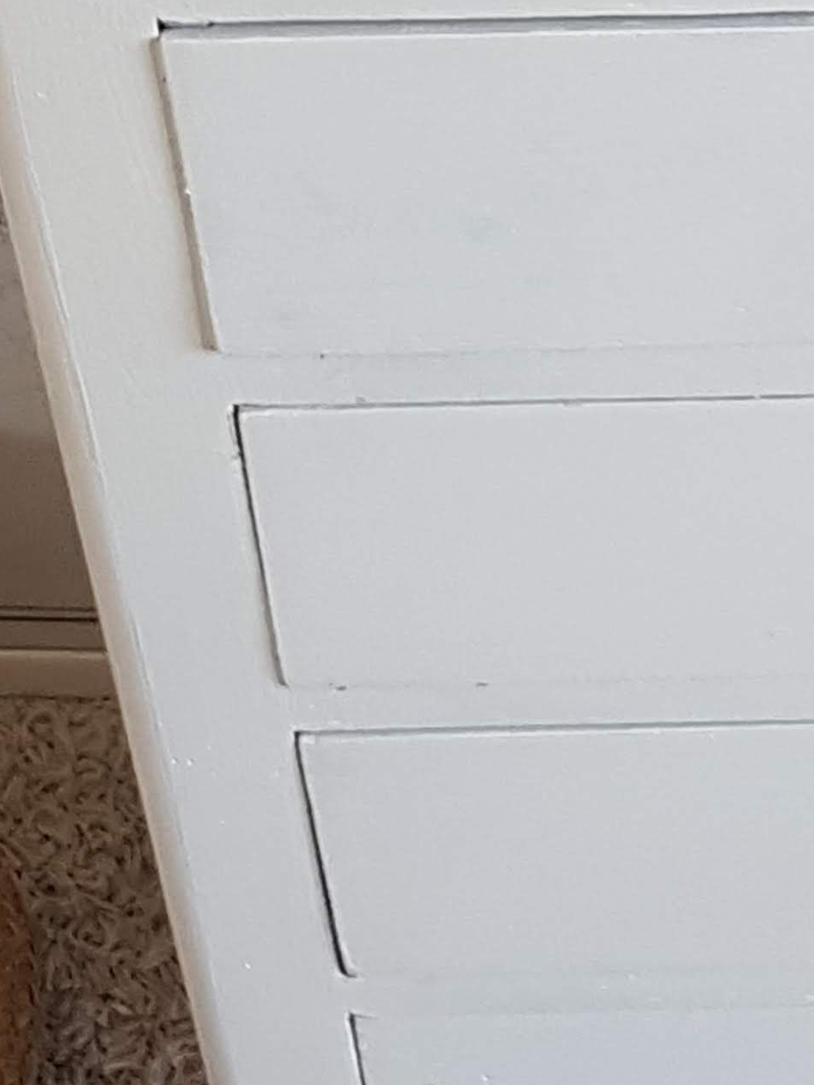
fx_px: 2603
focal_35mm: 83
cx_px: 1181
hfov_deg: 16.4
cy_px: -204
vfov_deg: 21.9
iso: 64
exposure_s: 1/50
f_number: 1.7
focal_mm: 4.2
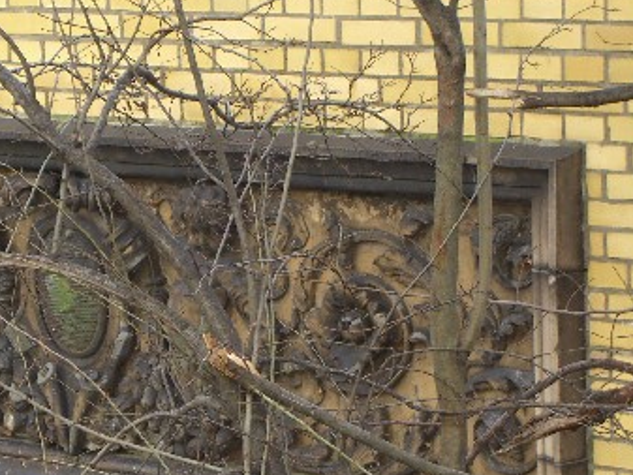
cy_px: 309
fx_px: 3604
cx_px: 117
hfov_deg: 10.0
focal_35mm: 197
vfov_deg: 7.5
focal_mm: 23.7
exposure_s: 1/60
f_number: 5.1
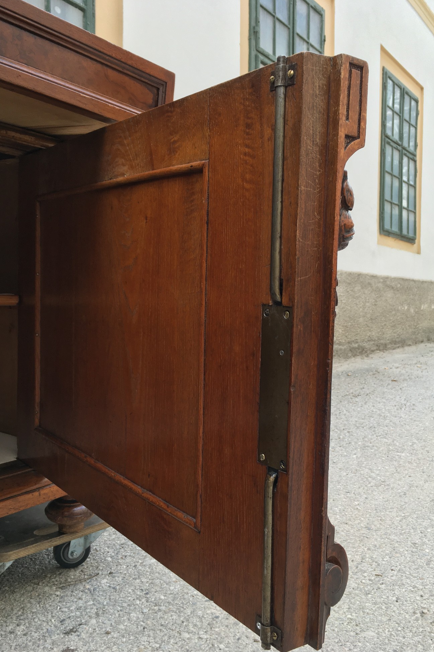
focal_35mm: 31
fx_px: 561
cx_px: 235
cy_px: 326
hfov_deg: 42.3
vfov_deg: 60.3
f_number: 2.2
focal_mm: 4.15
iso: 25
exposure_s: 1/100
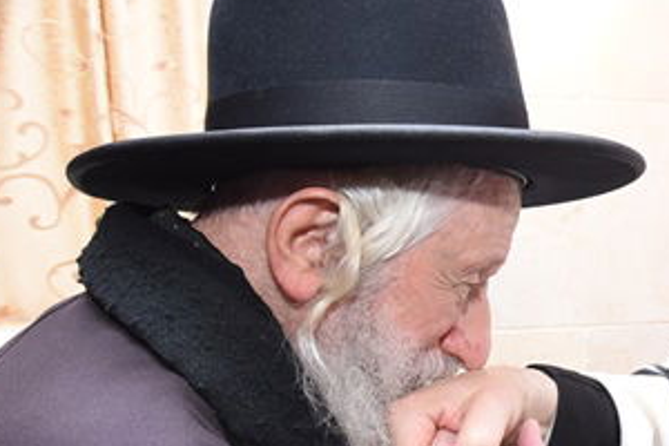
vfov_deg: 23.1
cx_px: 718
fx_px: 1078
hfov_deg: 31.1
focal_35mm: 58
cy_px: 351
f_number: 6.3
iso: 1250
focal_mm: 17
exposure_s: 1/160
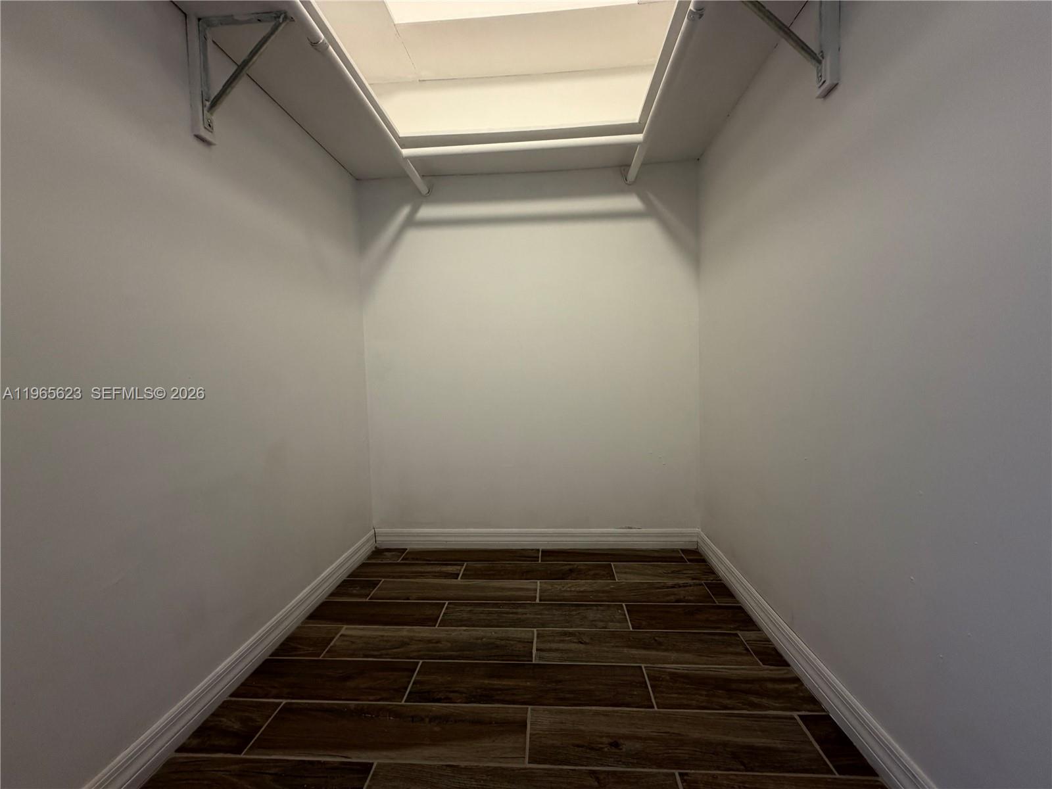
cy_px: 394
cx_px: 526
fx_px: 425
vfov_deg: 85.7
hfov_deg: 102.1
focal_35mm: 14
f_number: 2.2
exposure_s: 1/120
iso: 200
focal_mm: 2.22
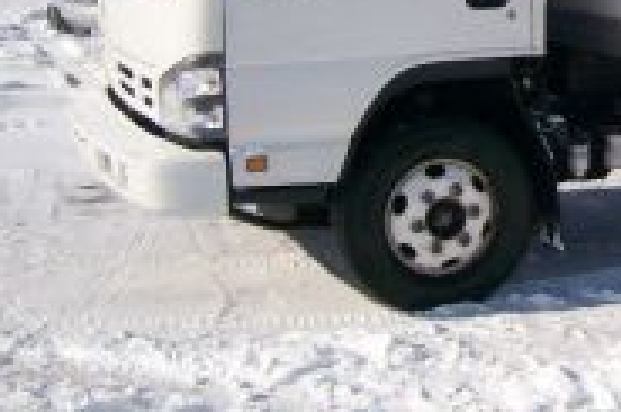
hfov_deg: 22.6
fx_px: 1446
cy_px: -51
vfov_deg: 15.7
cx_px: 709
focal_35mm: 84
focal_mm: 5.8
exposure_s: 1/516
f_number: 7.2
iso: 80
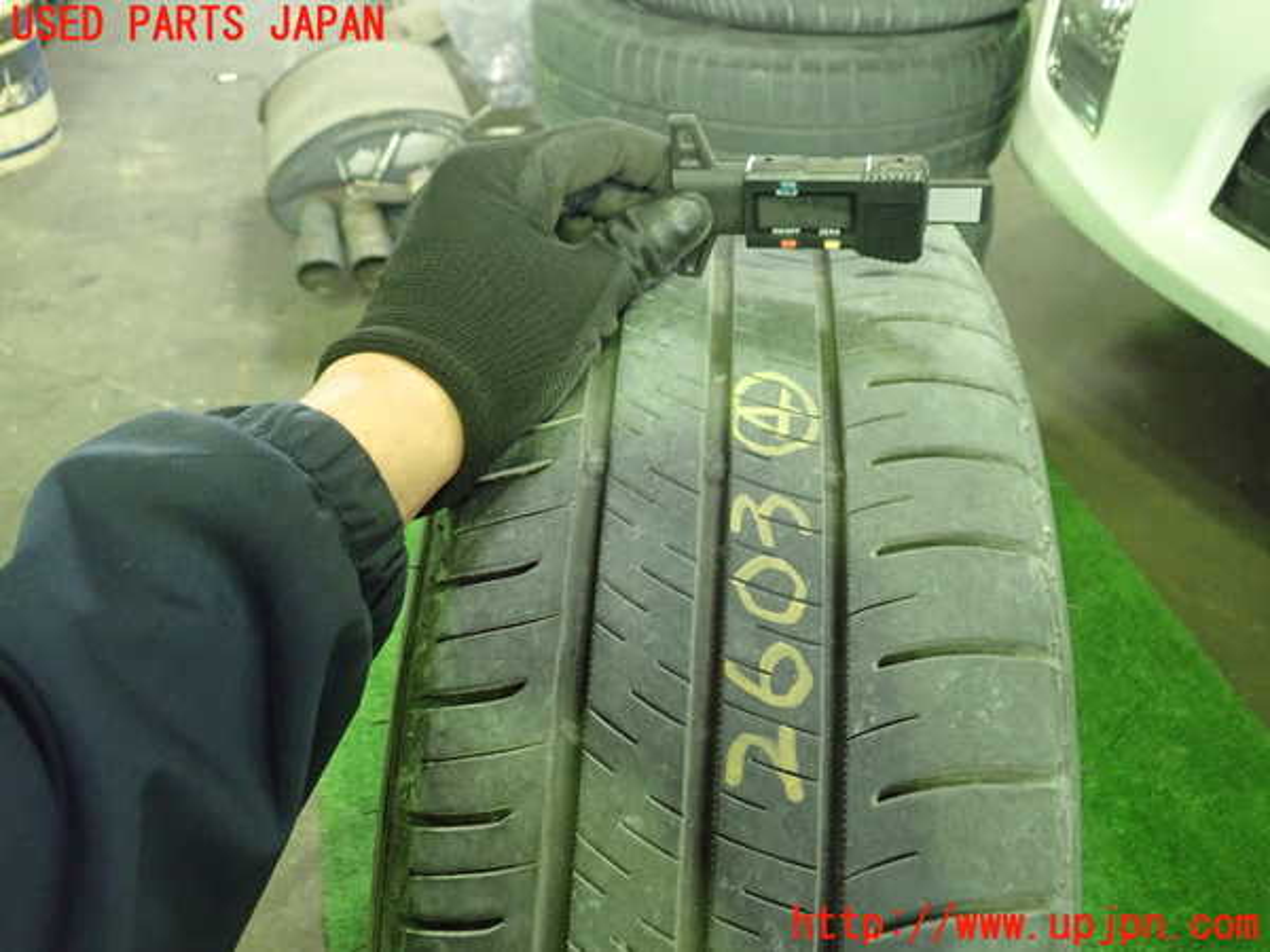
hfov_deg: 60.0
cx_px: 635
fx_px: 1101
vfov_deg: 46.8
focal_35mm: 30
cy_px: 476
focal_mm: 5.5
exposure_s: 1/40
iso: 800
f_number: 2.3
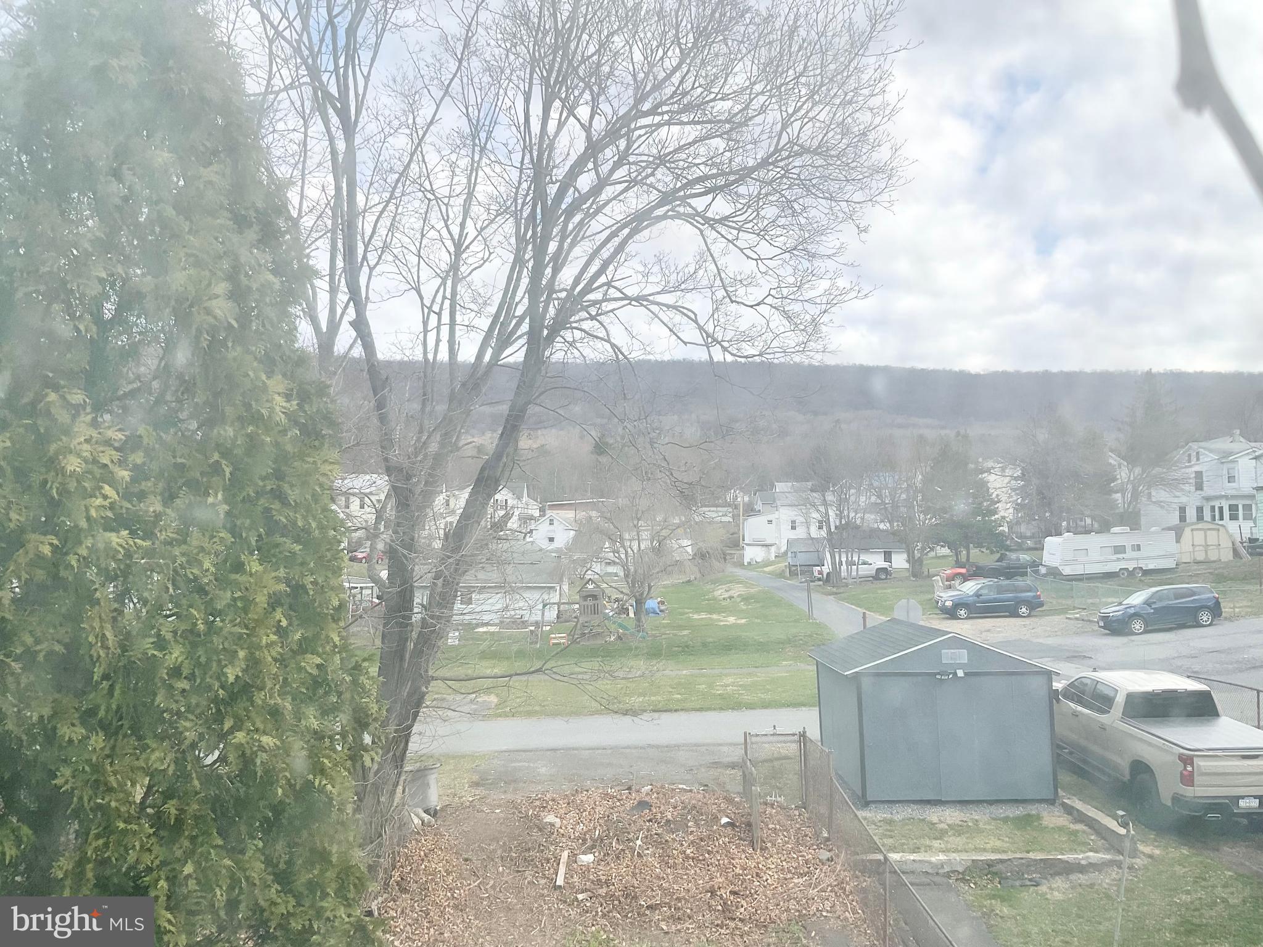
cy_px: 474
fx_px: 1058
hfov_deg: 61.7
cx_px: 632
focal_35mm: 29
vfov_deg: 48.2
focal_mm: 3
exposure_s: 1/556
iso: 16
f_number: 1.8
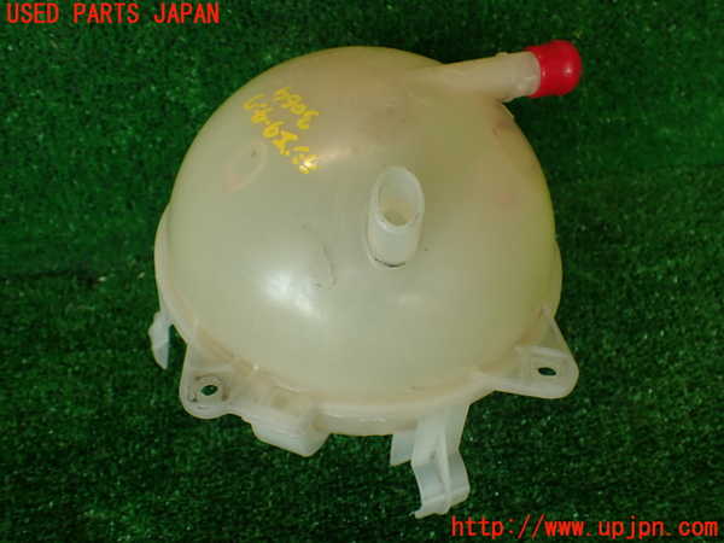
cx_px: 362
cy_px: 272
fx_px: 669
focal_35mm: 32
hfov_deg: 56.8
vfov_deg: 44.2
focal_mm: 5.79
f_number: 2.4
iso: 100
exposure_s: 1/100
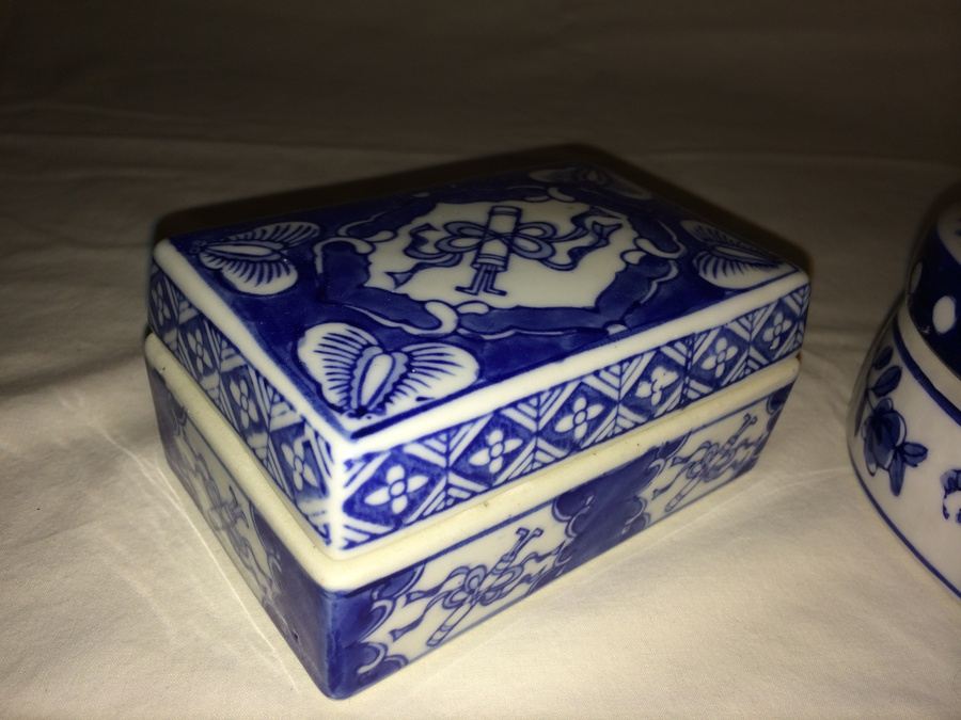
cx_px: 480
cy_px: 360
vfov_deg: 46.8
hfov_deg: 60.0
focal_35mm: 30
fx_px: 833
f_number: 2.2
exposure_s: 1/208
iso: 32
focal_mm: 4.12
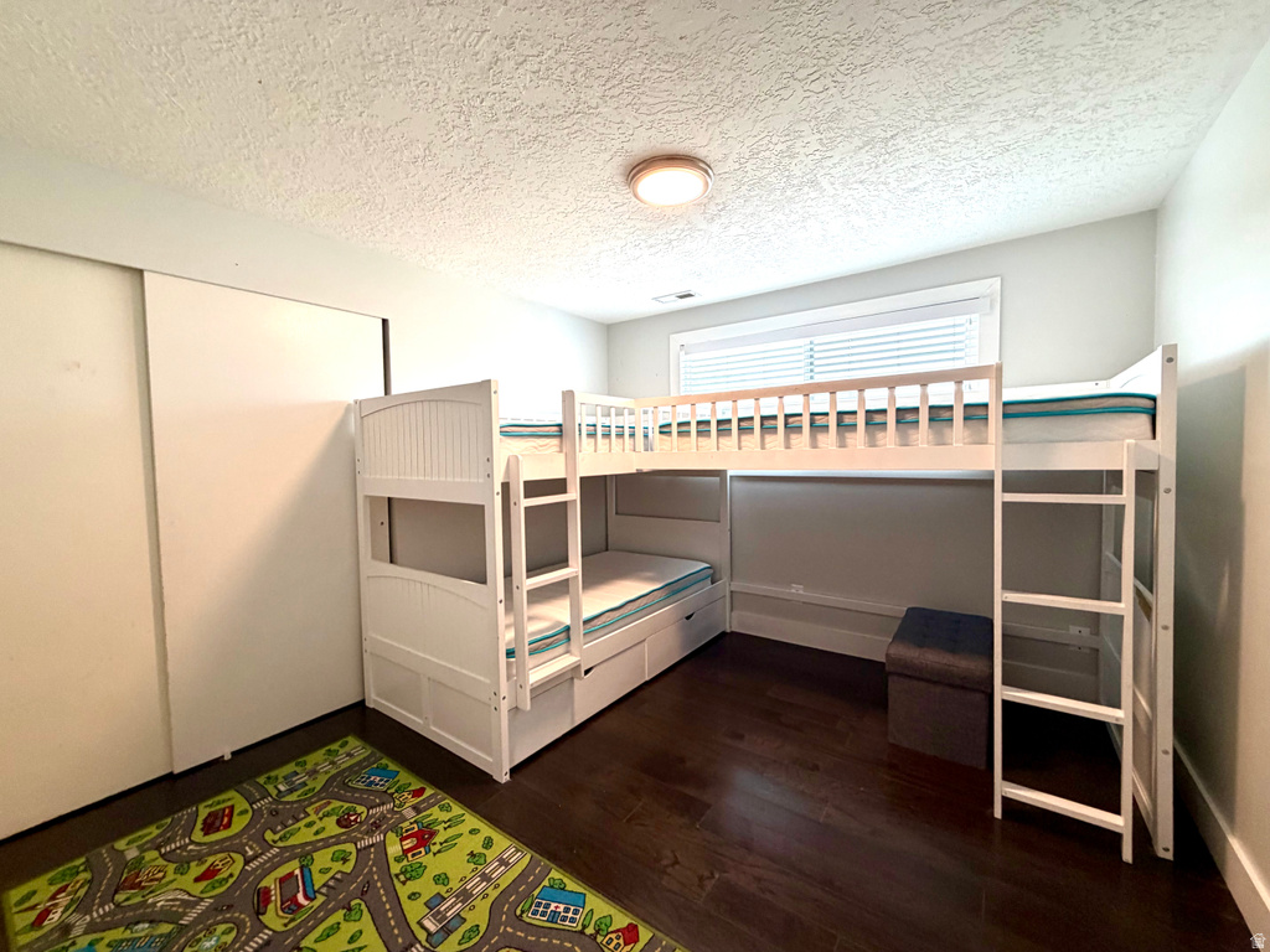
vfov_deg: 85.7
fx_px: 514
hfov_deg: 102.1
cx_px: 635
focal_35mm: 14
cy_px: 476
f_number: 2.2
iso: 250
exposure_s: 1/120
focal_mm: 2.22
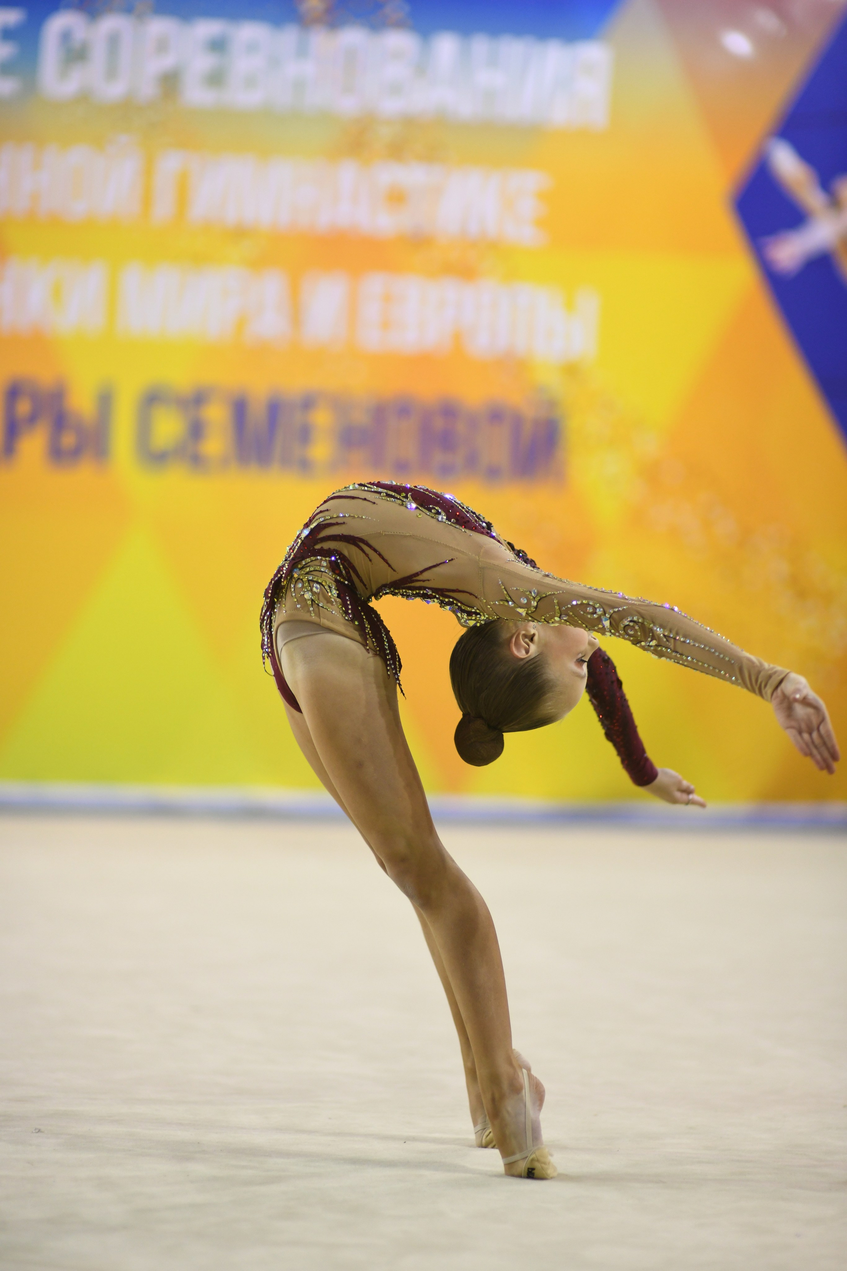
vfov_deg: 23.9
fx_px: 3000
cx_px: 424
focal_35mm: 85
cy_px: 636
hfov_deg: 16.1
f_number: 1.6
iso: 1250
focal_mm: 85
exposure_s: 1/800
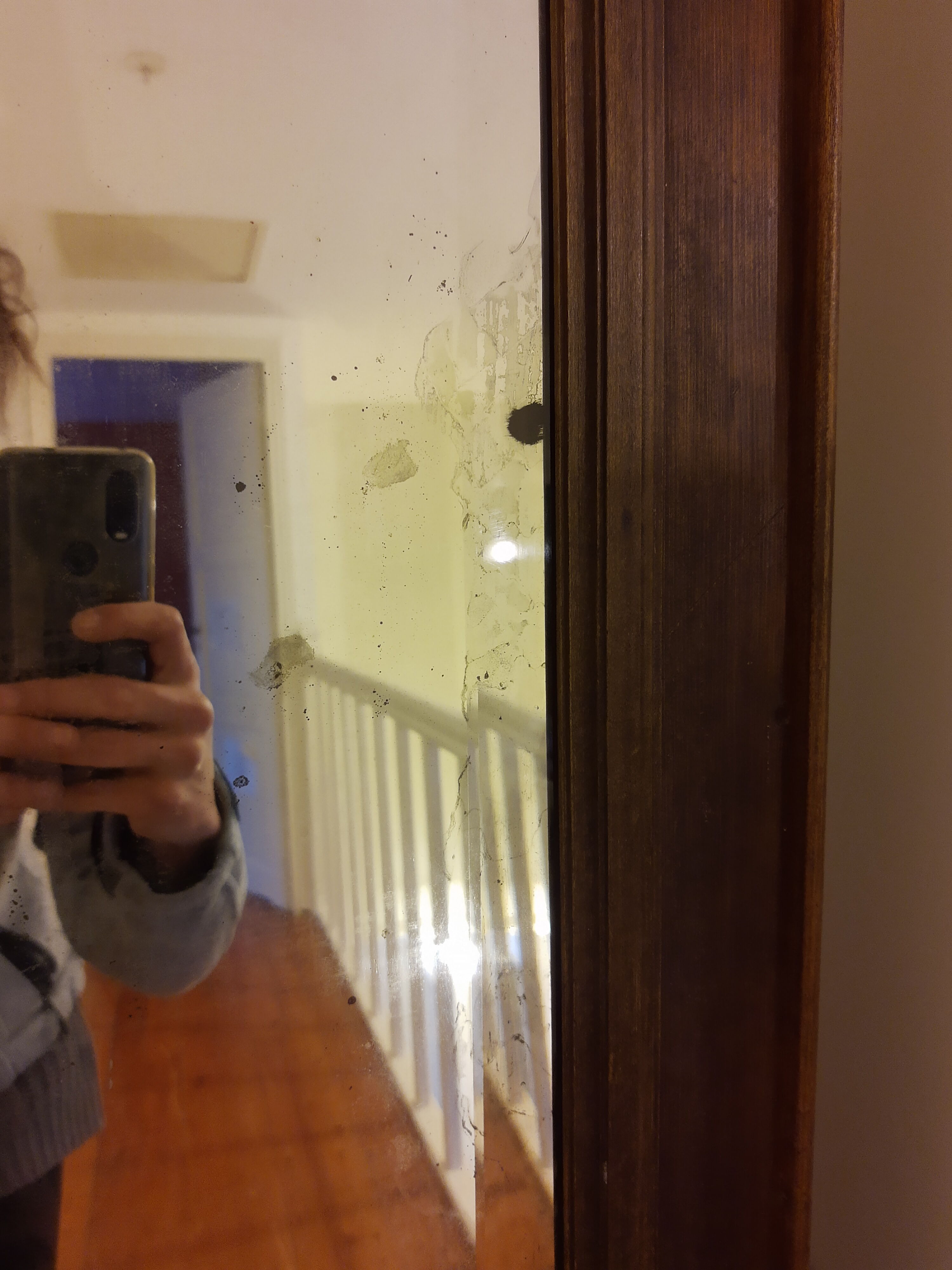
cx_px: 476
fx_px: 953
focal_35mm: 26
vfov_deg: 67.3
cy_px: 635
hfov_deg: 53.1
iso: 193
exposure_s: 1/25
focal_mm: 4.75
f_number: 1.7
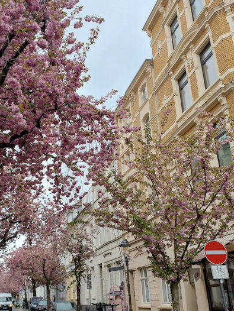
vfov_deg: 48.9
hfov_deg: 36.9
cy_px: 151
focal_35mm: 38
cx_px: 61
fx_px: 342
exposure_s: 1/122
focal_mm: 4.71
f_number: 1.7
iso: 100
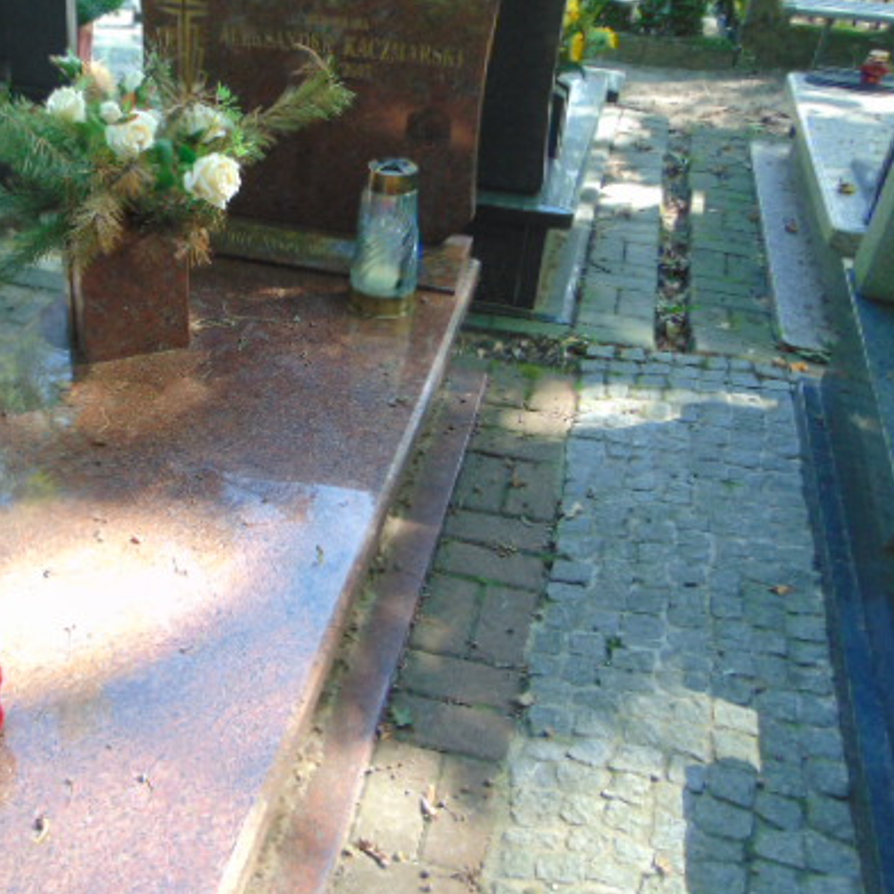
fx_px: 1052
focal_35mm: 36
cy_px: 432
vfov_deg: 46.0
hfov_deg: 44.6
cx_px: 232
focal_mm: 4.5
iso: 160
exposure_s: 1/80
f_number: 3
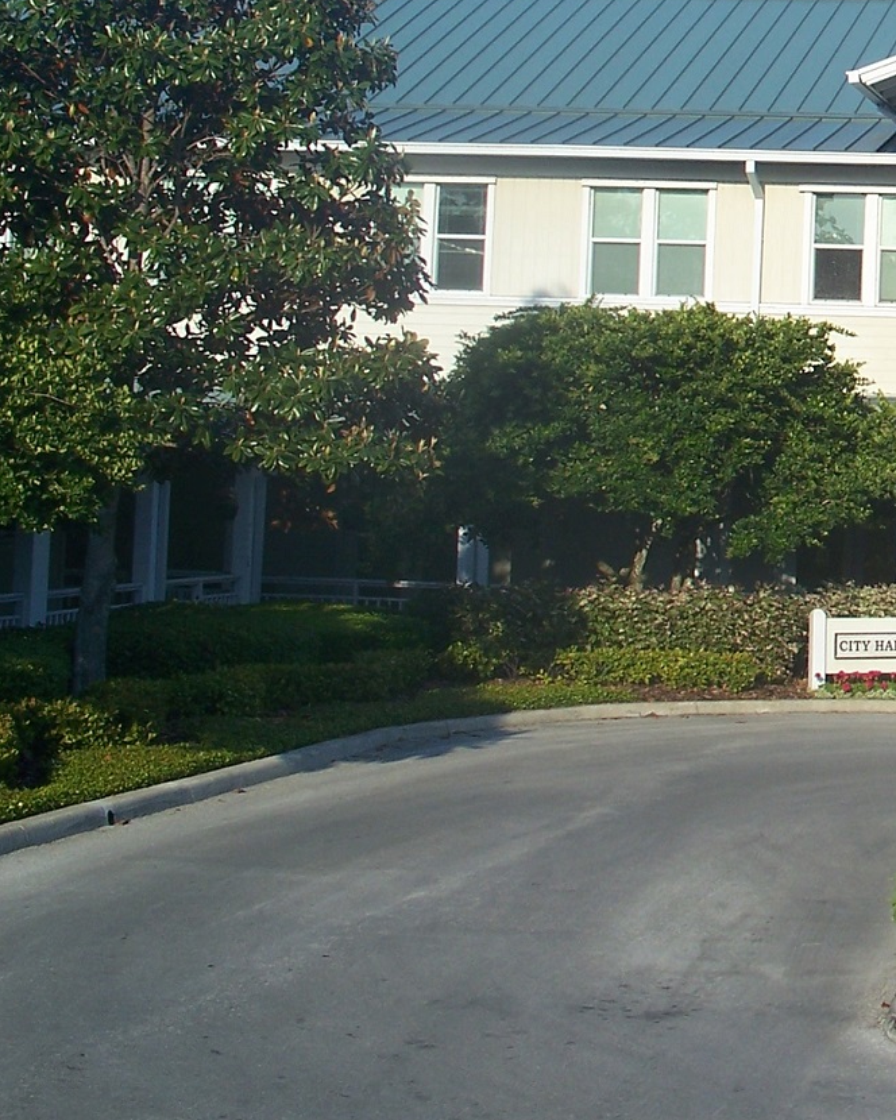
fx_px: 3016
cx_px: 1337
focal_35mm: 91
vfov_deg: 20.6
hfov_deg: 15.6
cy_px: 93
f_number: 4
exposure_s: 1/400
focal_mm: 7.8
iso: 64
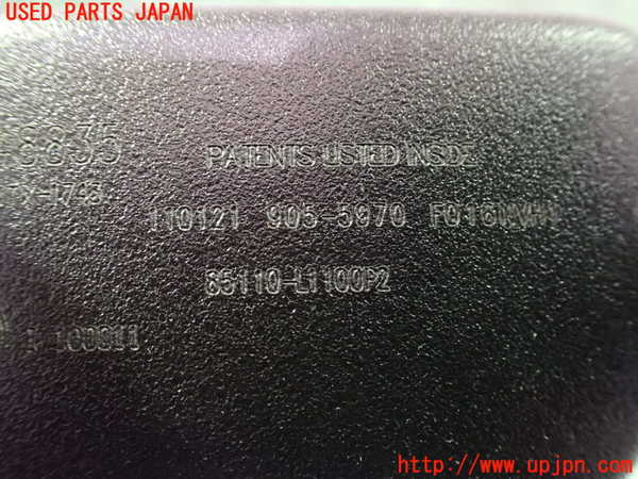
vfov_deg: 46.8
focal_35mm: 30
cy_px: 240
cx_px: 319
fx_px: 553
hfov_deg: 60.0
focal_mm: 5.4
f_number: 2.3
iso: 1600
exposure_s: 1/13
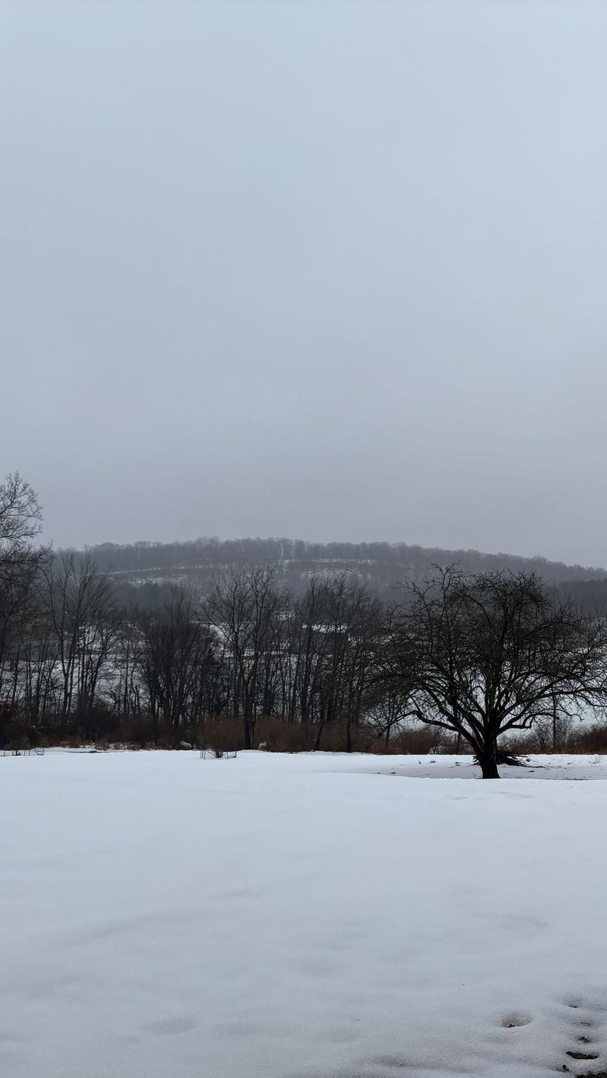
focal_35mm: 38
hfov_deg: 28.5
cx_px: 660
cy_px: 540
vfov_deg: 52.8
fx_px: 1087
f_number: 1.6
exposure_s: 1/1848
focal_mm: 5.96
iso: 50
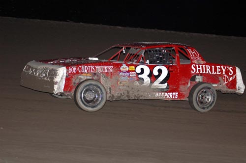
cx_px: 123
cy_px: 82
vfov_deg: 9.6
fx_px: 972
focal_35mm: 142
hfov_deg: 14.4
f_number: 2.8
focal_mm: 95
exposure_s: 1/500
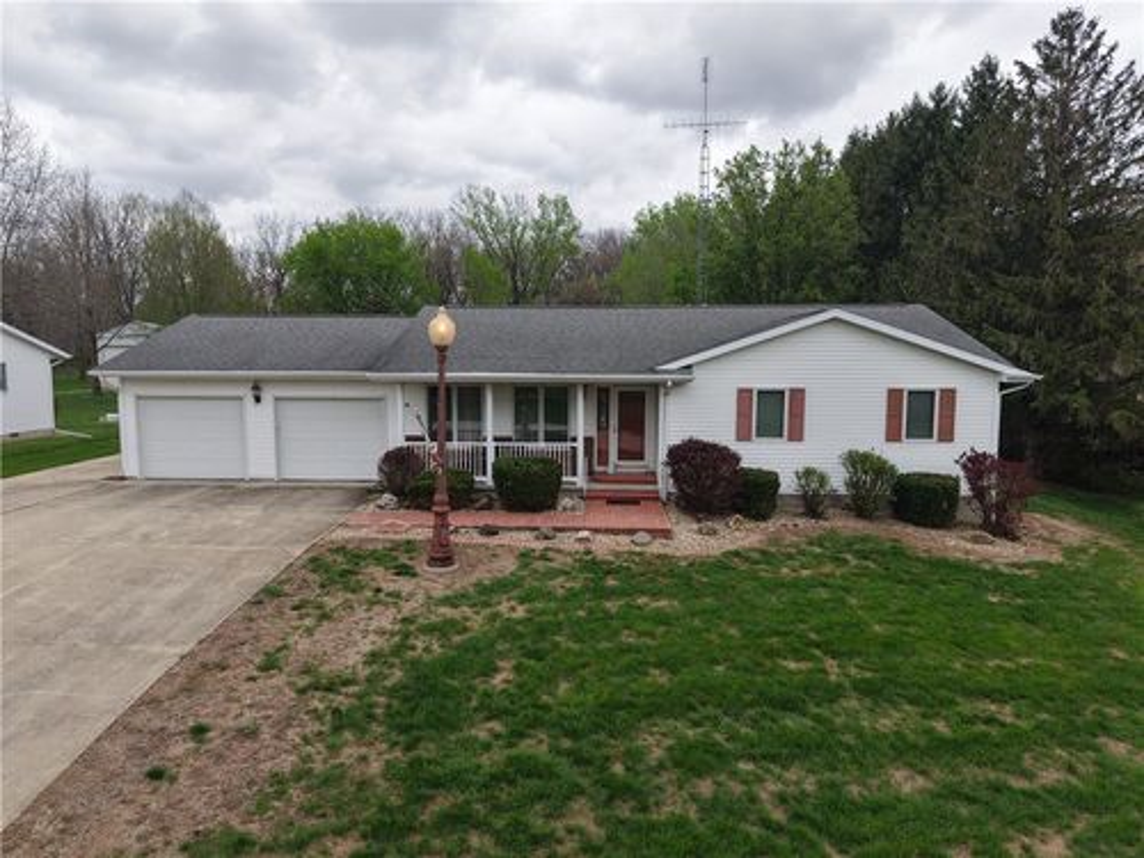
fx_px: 793
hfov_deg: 71.6
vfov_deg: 56.8
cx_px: 572
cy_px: 429
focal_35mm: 24
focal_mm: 8.67
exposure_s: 1/3000
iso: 230
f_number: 1.8
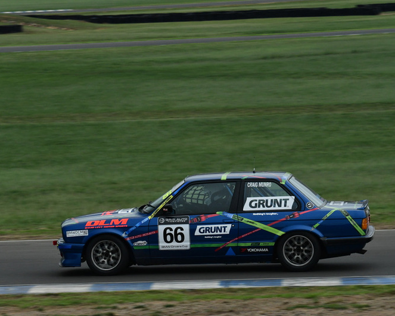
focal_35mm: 204
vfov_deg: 7.6
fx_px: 2384
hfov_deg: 9.5
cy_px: 159
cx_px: 170
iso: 1600
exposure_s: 1/400
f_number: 11
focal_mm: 120
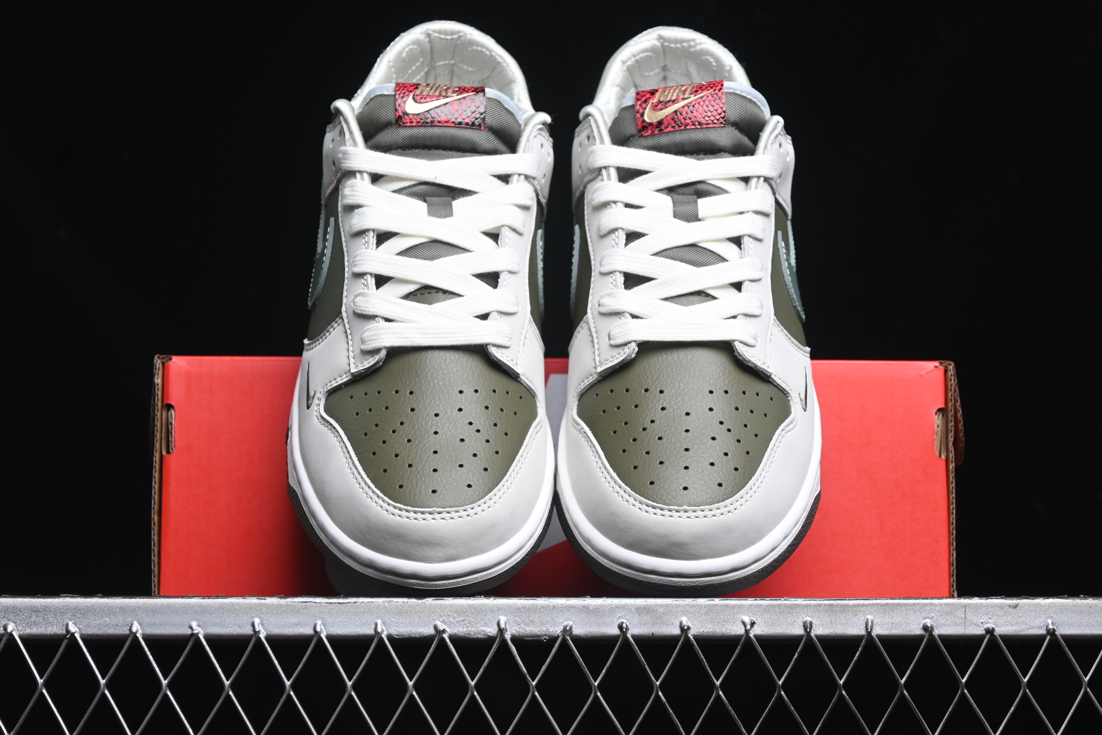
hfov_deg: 27.0
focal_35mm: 75
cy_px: 368
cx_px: 551
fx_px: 2296
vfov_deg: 18.2
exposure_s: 1/50
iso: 160
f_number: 6.3
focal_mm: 50
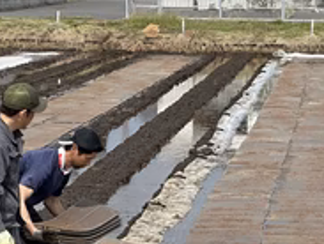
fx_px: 1576
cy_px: 232
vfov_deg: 8.8
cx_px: 313
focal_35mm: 168
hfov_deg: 11.6
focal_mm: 9
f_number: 2.8
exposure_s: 1/747
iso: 32
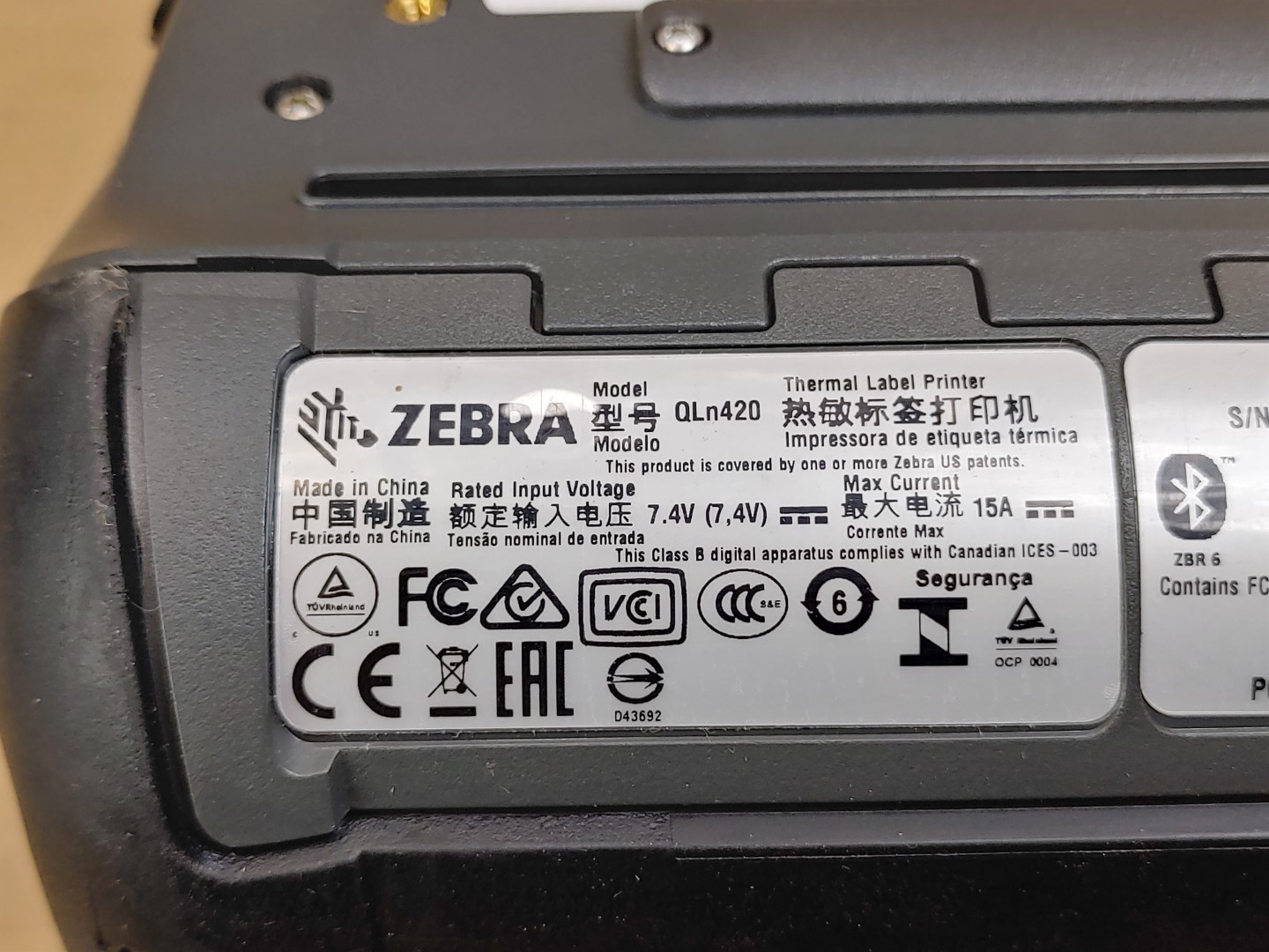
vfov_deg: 32.9
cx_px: 634
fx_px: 1613
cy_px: 476
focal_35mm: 44
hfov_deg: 42.9
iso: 50
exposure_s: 1/261
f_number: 1.8
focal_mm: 4.36
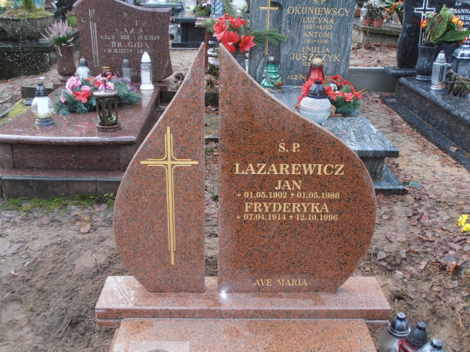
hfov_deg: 42.9
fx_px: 597
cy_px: 176
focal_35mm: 44
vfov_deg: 32.9
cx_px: 235
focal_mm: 7.87
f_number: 4.2
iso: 125
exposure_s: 1/40
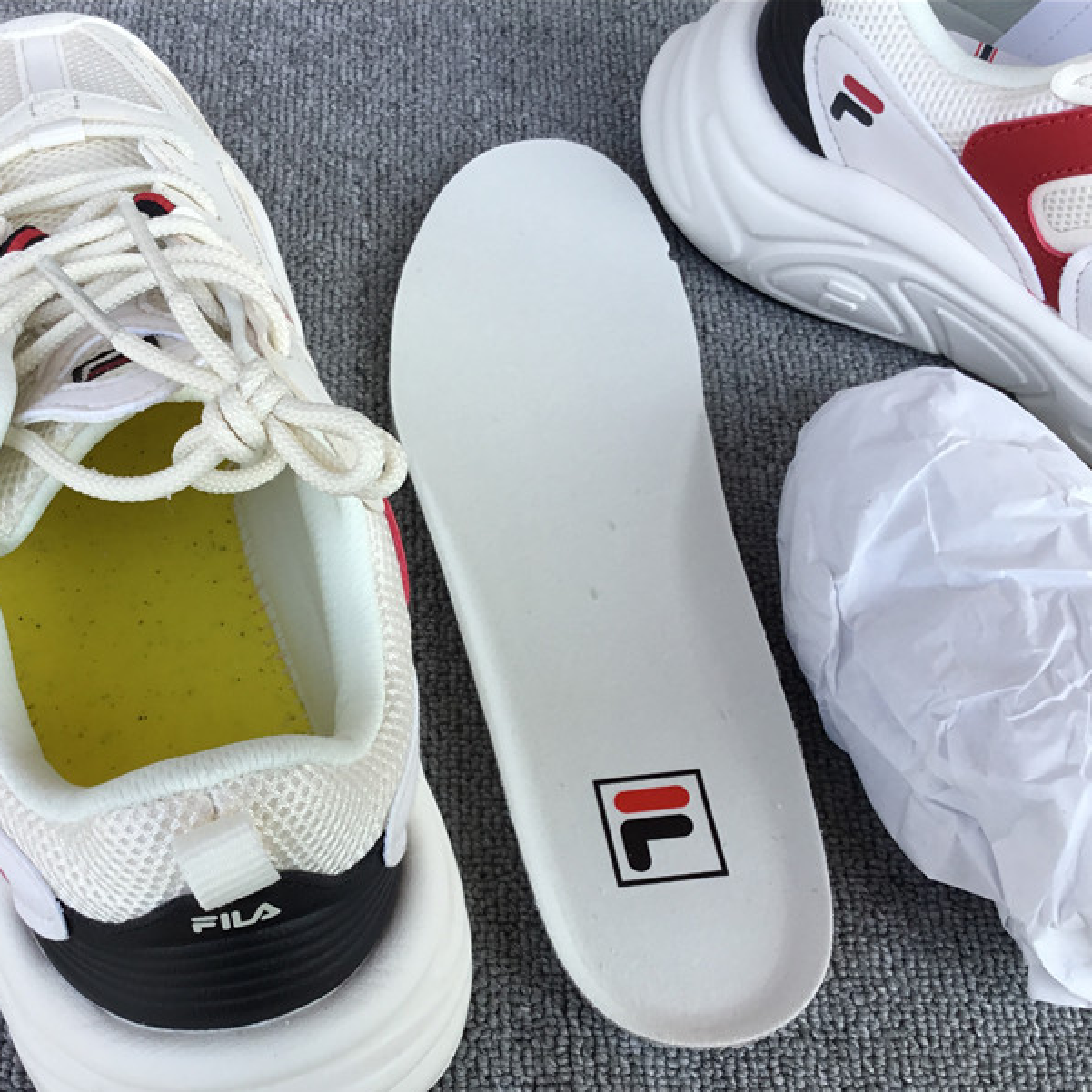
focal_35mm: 41
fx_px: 1463
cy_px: 611
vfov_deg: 40.9
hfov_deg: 40.5
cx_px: 383
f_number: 2.4
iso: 25
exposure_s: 1/264
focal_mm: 3.3
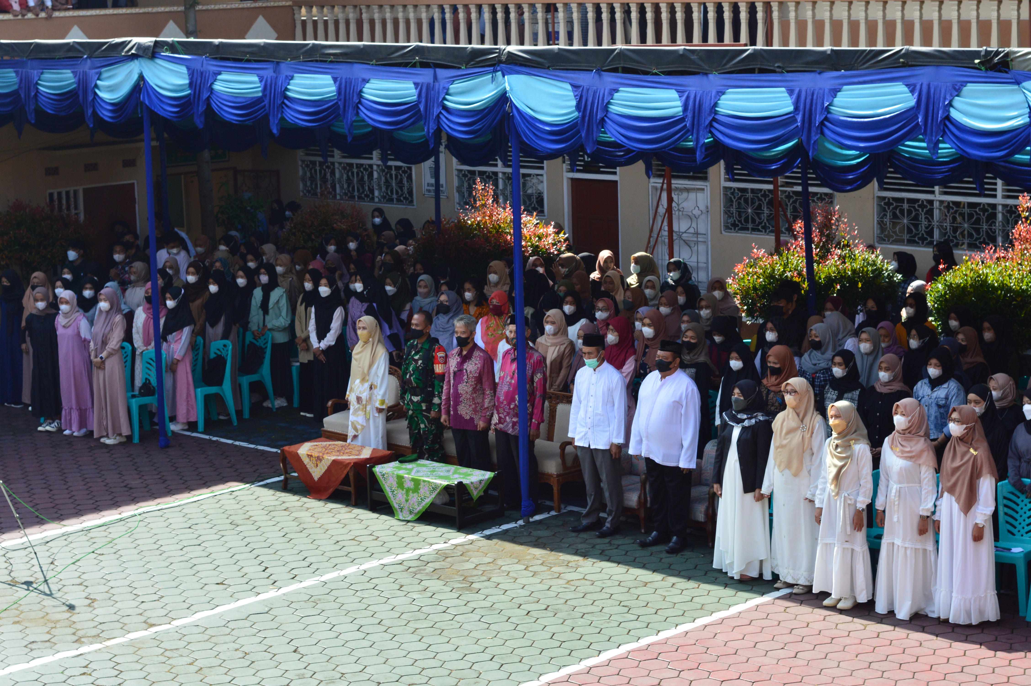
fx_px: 2146
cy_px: 343
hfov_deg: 27.0
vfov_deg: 18.1
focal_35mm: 75
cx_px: 516
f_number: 10
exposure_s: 1/250
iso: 400
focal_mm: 50
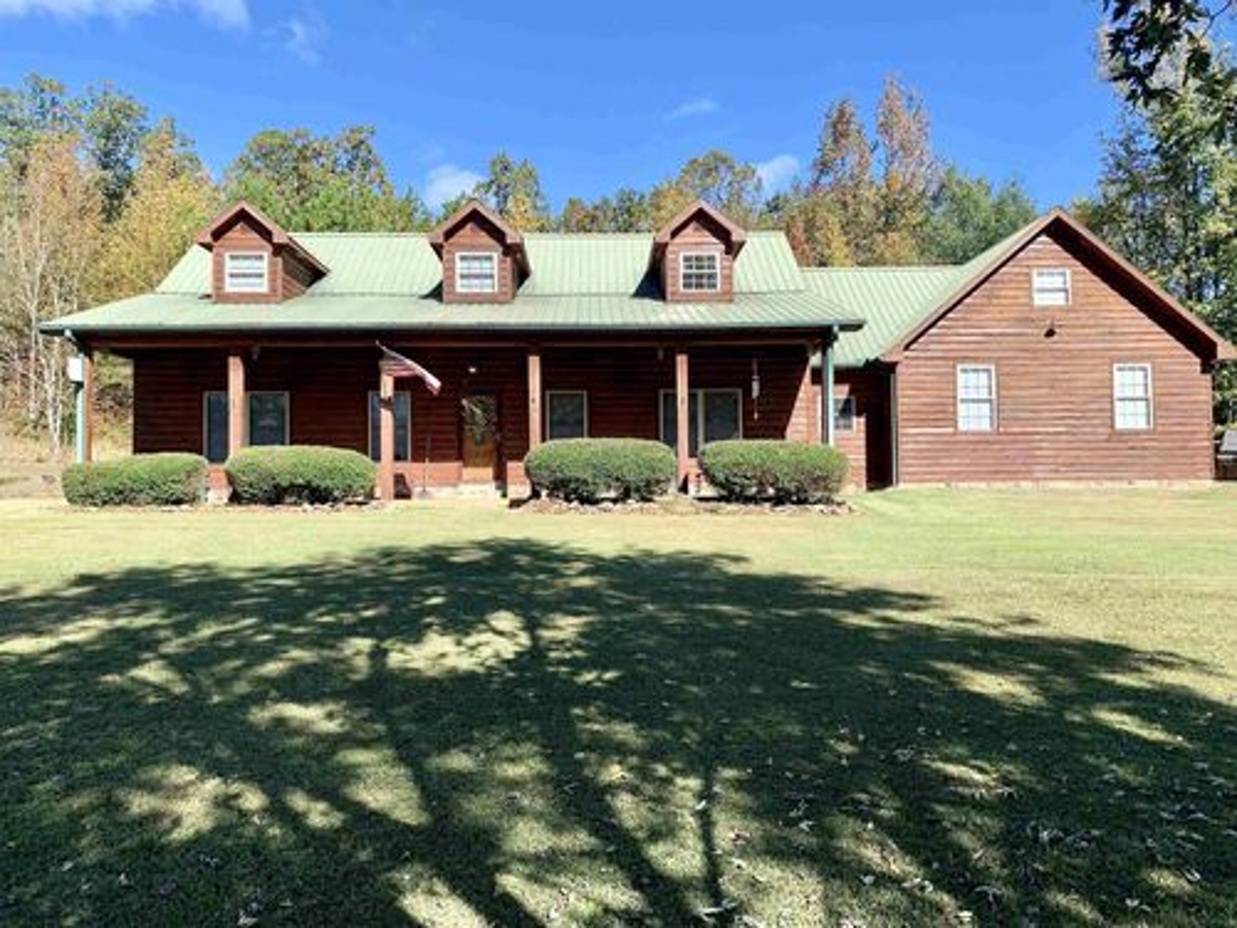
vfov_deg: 53.1
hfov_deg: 67.3
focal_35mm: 26
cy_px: 464
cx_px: 618
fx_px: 929
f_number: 1.8
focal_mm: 4.25
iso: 25
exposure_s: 1/1124
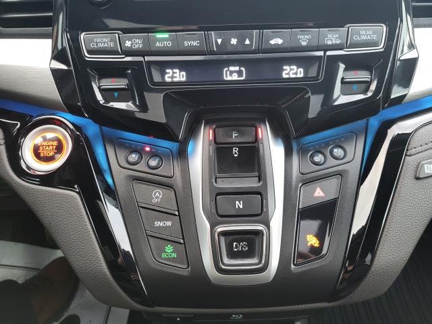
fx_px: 324
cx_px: 216
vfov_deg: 53.1
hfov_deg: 67.3
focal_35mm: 26
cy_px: 162
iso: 400
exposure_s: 1/40.1
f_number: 1.8
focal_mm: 5.4
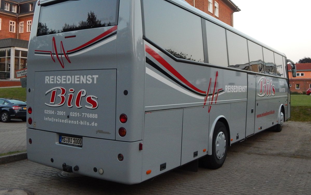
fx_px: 280
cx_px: 156
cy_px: 79
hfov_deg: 58.1
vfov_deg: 38.2
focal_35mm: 33
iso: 400
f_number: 3.2
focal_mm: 5.6
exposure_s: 1/200
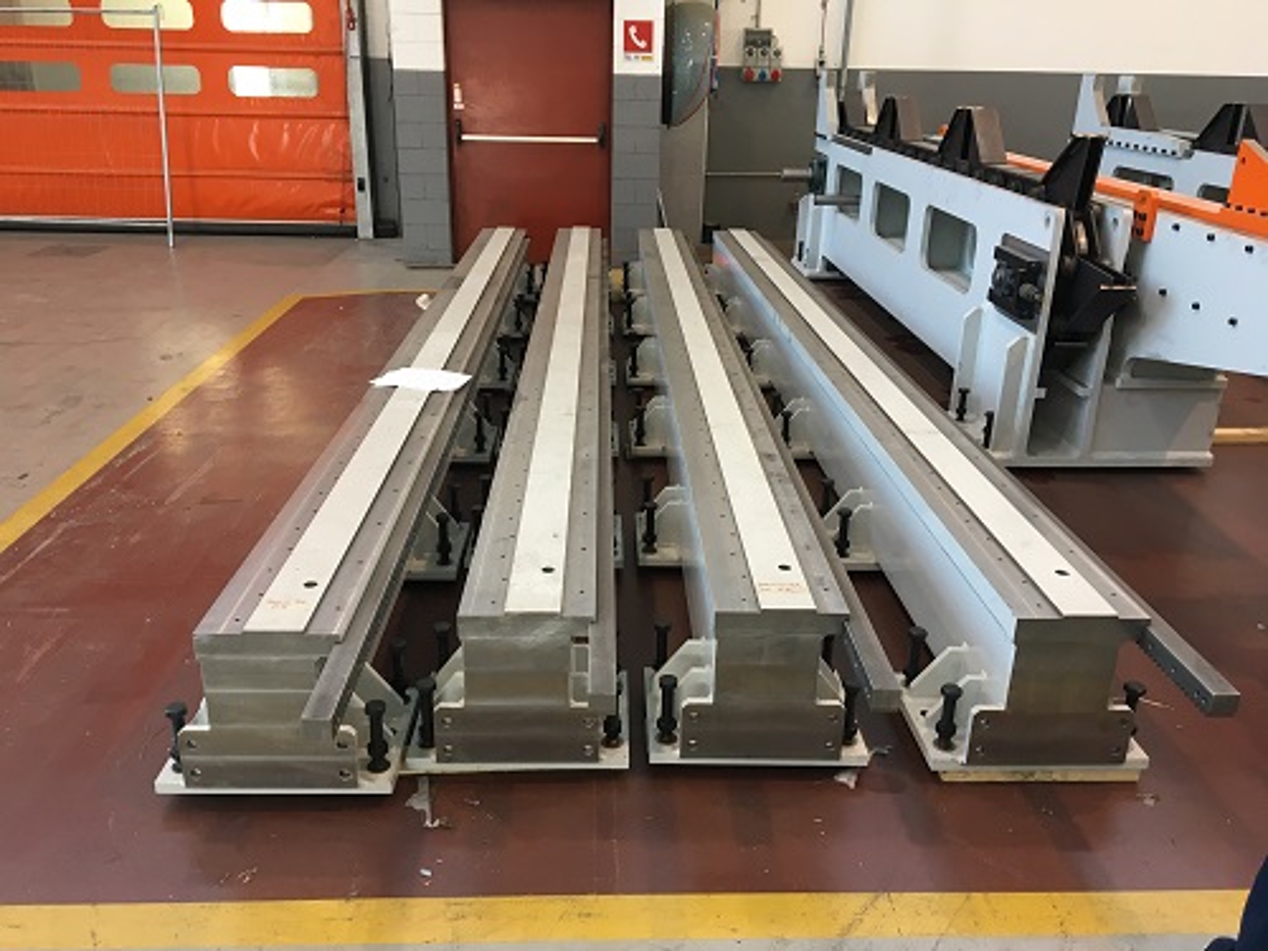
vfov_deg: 48.2
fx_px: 1062
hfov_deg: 61.7
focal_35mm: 29
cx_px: 634
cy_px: 476
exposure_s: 1/33
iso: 80
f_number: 2.2
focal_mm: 4.15
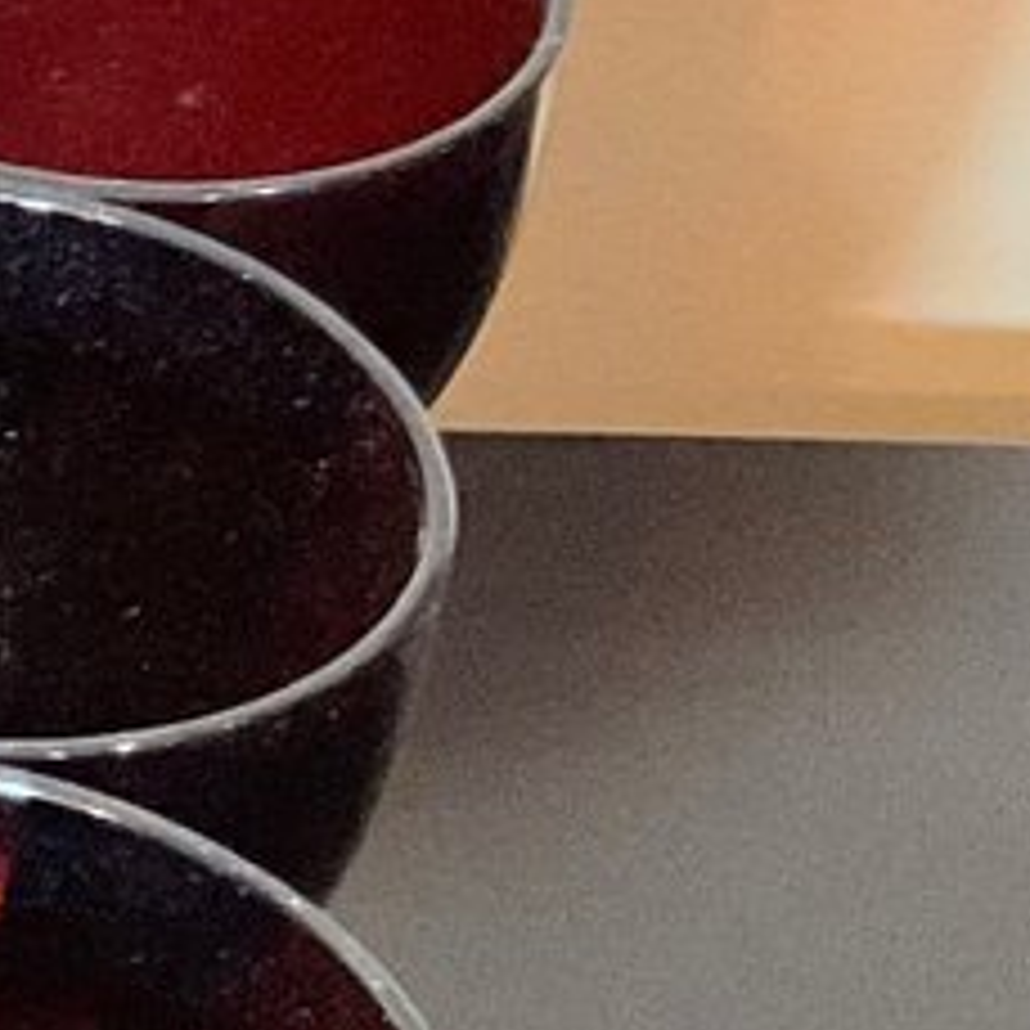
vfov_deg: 10.3
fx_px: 5689
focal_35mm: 169
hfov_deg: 8.6
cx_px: -2044
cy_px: 344
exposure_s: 1/60
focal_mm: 3
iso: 250
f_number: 1.8
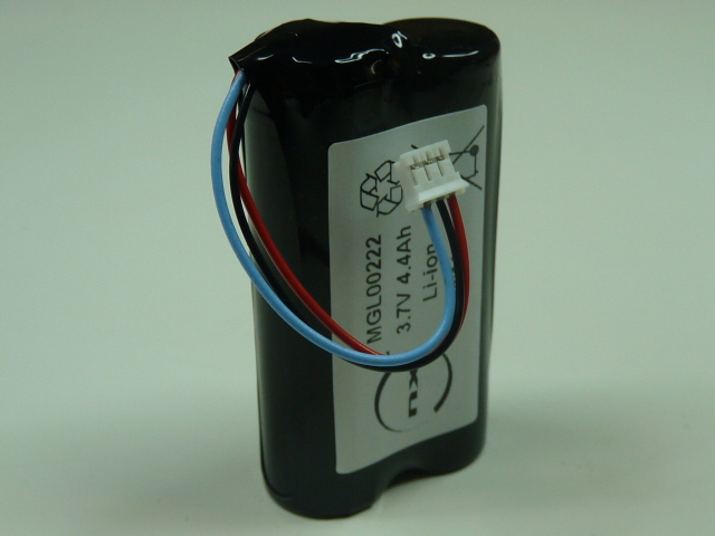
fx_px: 1239
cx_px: 358
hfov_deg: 32.2
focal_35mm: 60
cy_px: 268
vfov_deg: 24.4
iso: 100
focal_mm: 6
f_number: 3
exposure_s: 1/60
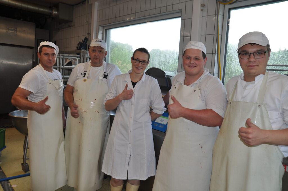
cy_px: 96
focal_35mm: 28
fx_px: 228
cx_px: 144
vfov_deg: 45.6
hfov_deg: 64.6
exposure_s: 1/200
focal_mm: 19
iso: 200
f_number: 4
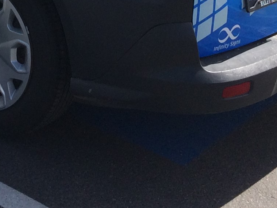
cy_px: -195
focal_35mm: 113
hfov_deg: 17.0
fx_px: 904
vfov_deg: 11.8
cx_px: -8
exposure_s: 1/1709
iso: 32
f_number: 2.2
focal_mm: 4.15
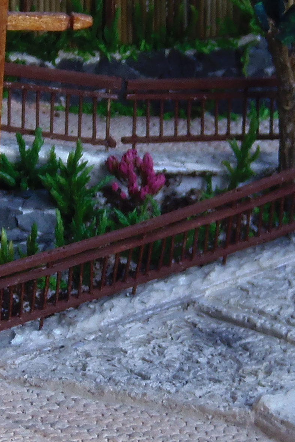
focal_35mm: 440
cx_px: 156
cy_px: 196
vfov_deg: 4.7
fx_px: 5408
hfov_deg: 3.1
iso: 64
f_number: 4.5
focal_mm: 21.4
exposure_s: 1/60
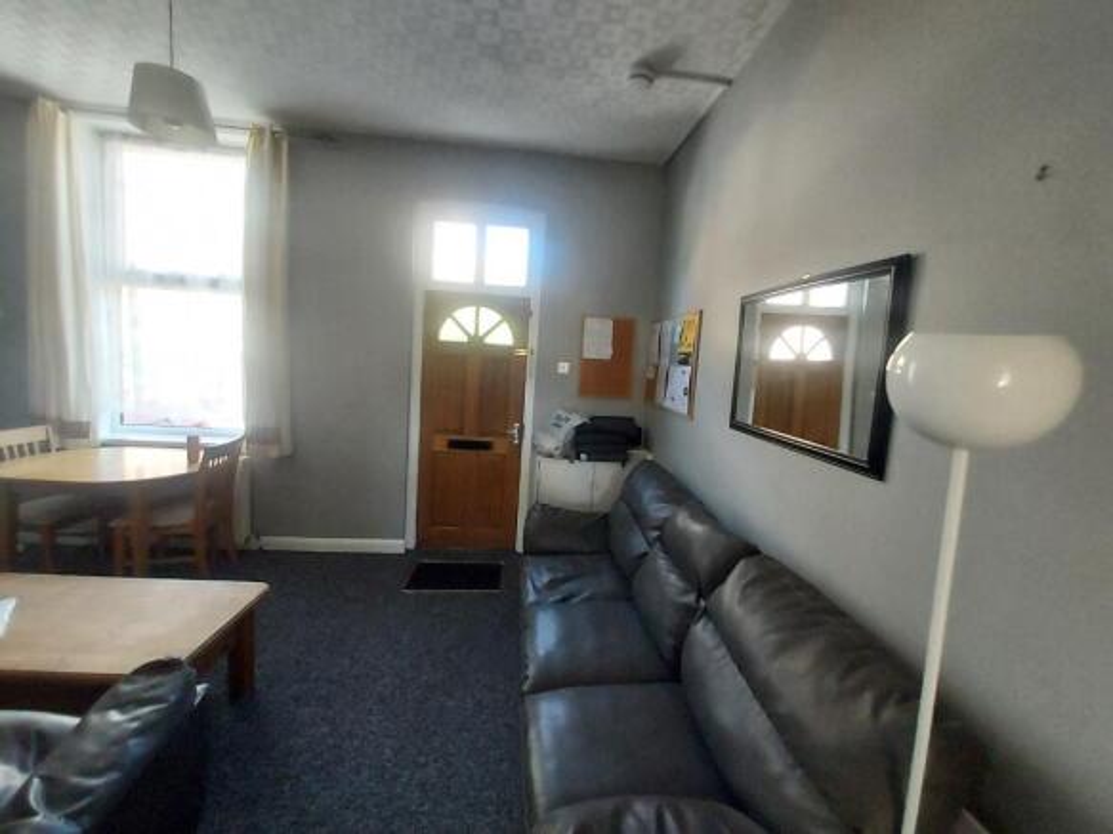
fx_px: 418
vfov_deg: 89.9
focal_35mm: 13
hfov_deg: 106.2
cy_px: 417
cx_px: 556
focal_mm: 1.42
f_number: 2.2
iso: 250
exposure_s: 1/60
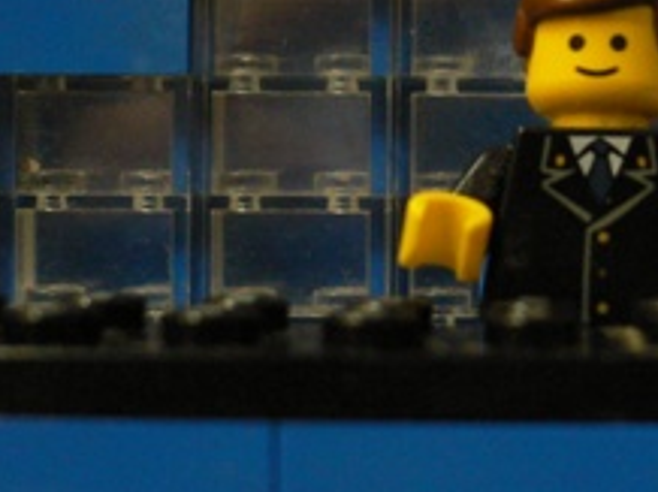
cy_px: 142
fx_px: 1367
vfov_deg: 20.3
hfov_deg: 26.3
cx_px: 577
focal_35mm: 72
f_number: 2.8
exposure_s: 1/8
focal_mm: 5.8
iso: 200
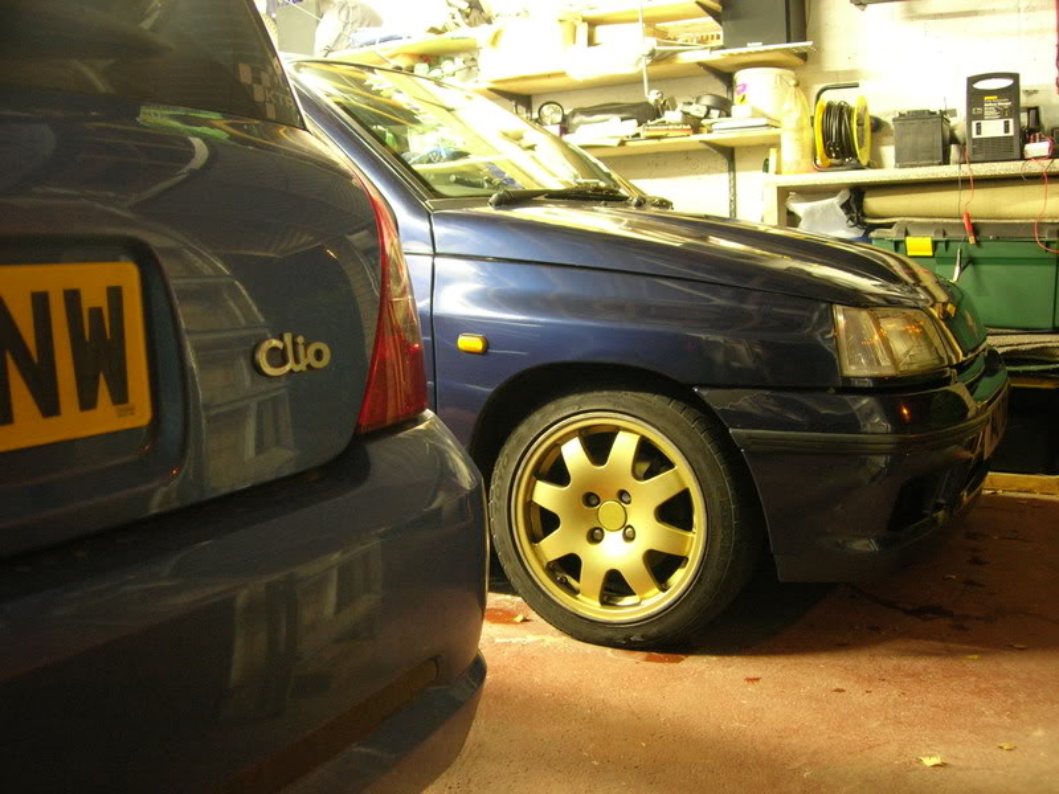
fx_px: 1163
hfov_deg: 49.0
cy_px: 397
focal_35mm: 38
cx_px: 530
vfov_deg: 37.7
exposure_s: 1/2.2
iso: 200
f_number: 2.8
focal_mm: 7.8
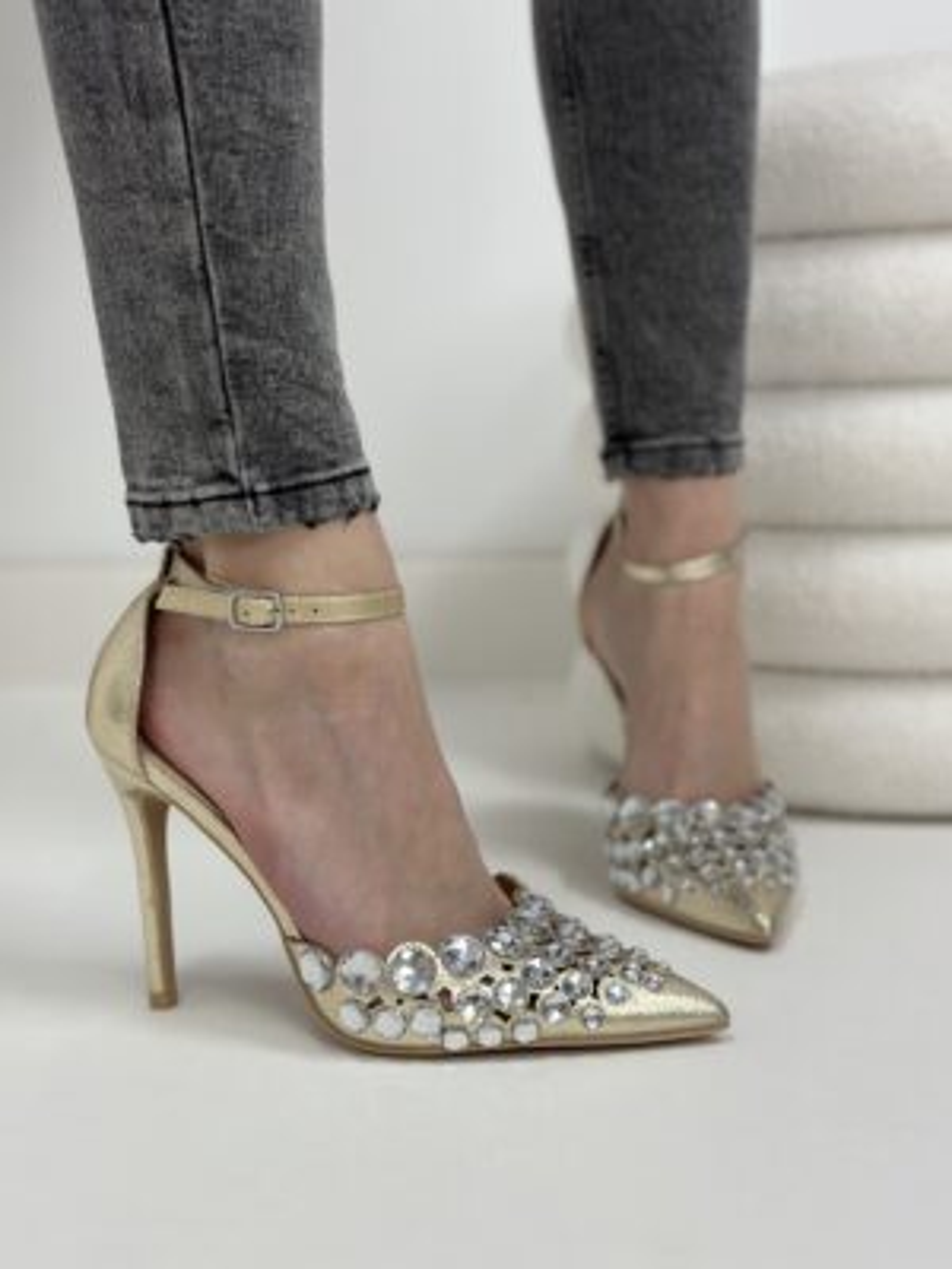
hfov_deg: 30.3
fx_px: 1760
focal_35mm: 48
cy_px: 634
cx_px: 476
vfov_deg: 39.7
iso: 125
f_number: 1.78
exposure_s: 1/100
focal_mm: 6.86
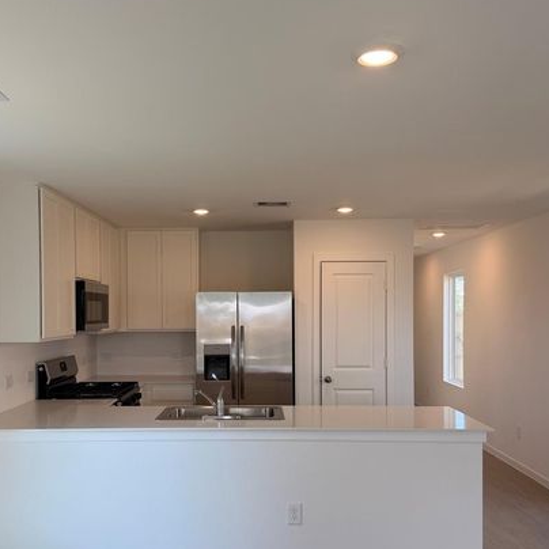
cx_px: 245
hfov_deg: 47.1
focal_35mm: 35
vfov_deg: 47.0
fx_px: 628
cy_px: 324
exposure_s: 1/198
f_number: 1.78
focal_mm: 6.76
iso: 64
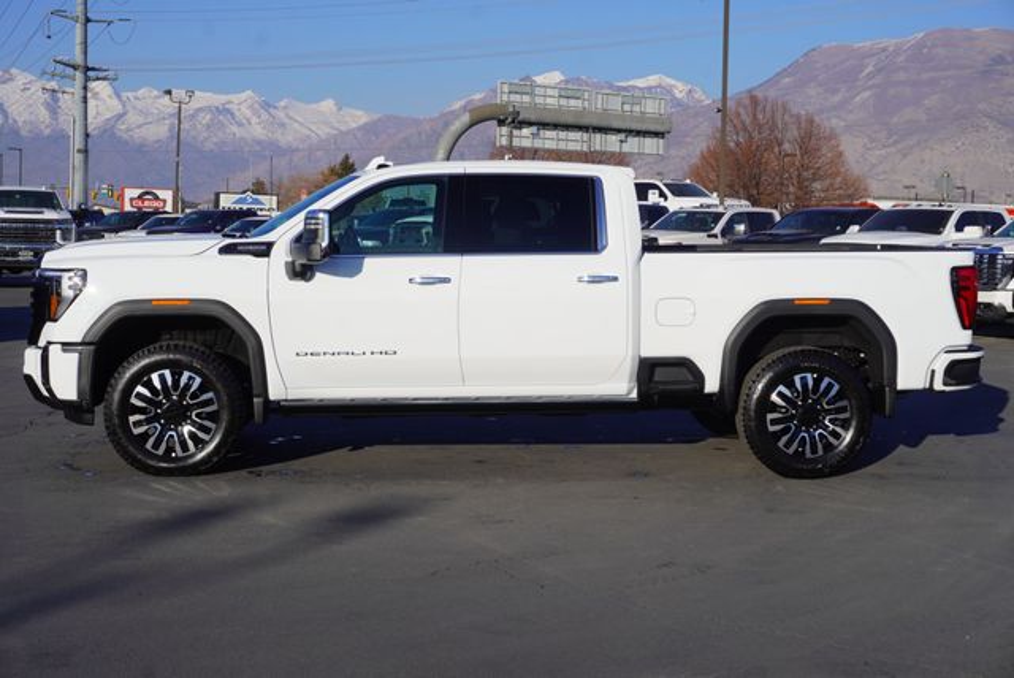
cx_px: 507
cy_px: 339
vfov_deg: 26.5
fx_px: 1438
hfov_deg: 38.8
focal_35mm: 51
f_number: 11
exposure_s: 1/200
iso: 100
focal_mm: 34
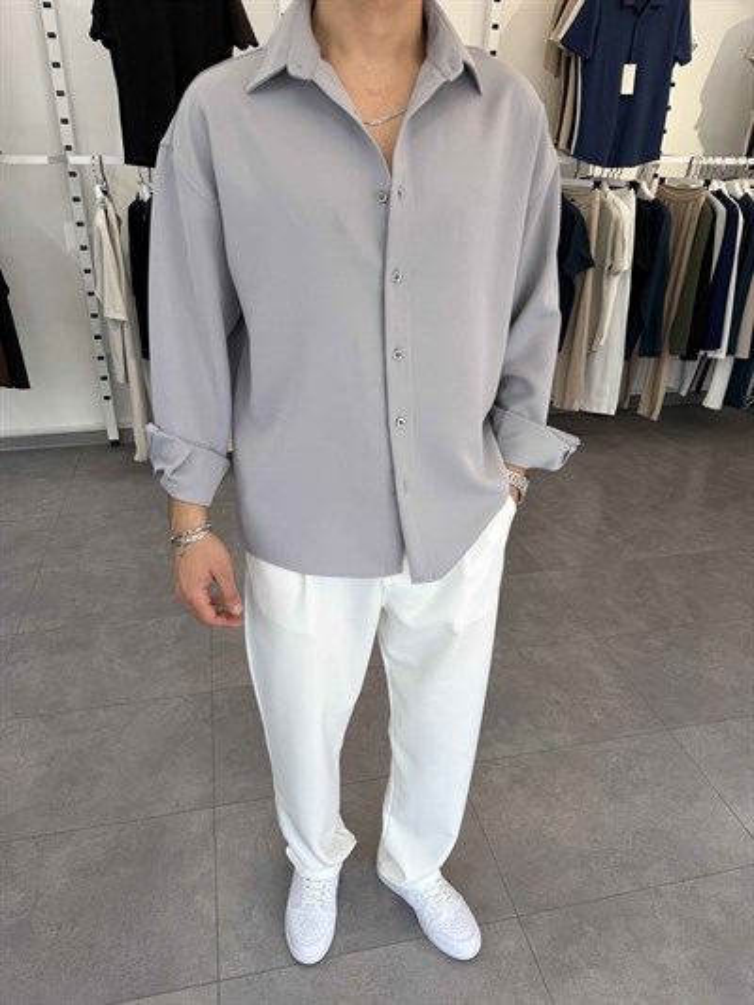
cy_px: 502
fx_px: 697
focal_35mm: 24
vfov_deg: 71.6
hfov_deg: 56.8
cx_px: 377
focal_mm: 6.76
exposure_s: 1/547
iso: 80
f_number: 1.78
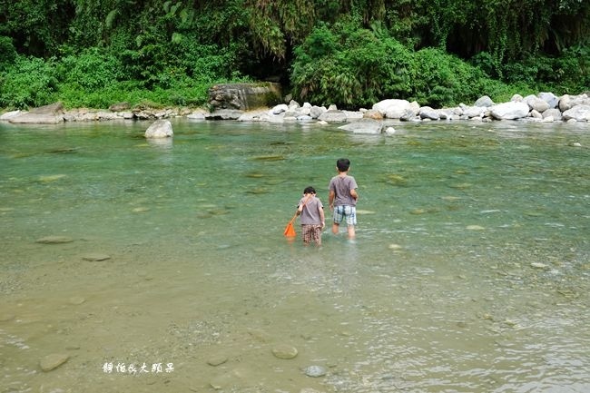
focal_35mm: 33
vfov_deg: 39.9
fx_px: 541
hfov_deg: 57.2
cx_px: 295
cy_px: 196
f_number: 5.6
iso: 125
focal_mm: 12.25
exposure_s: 1/200
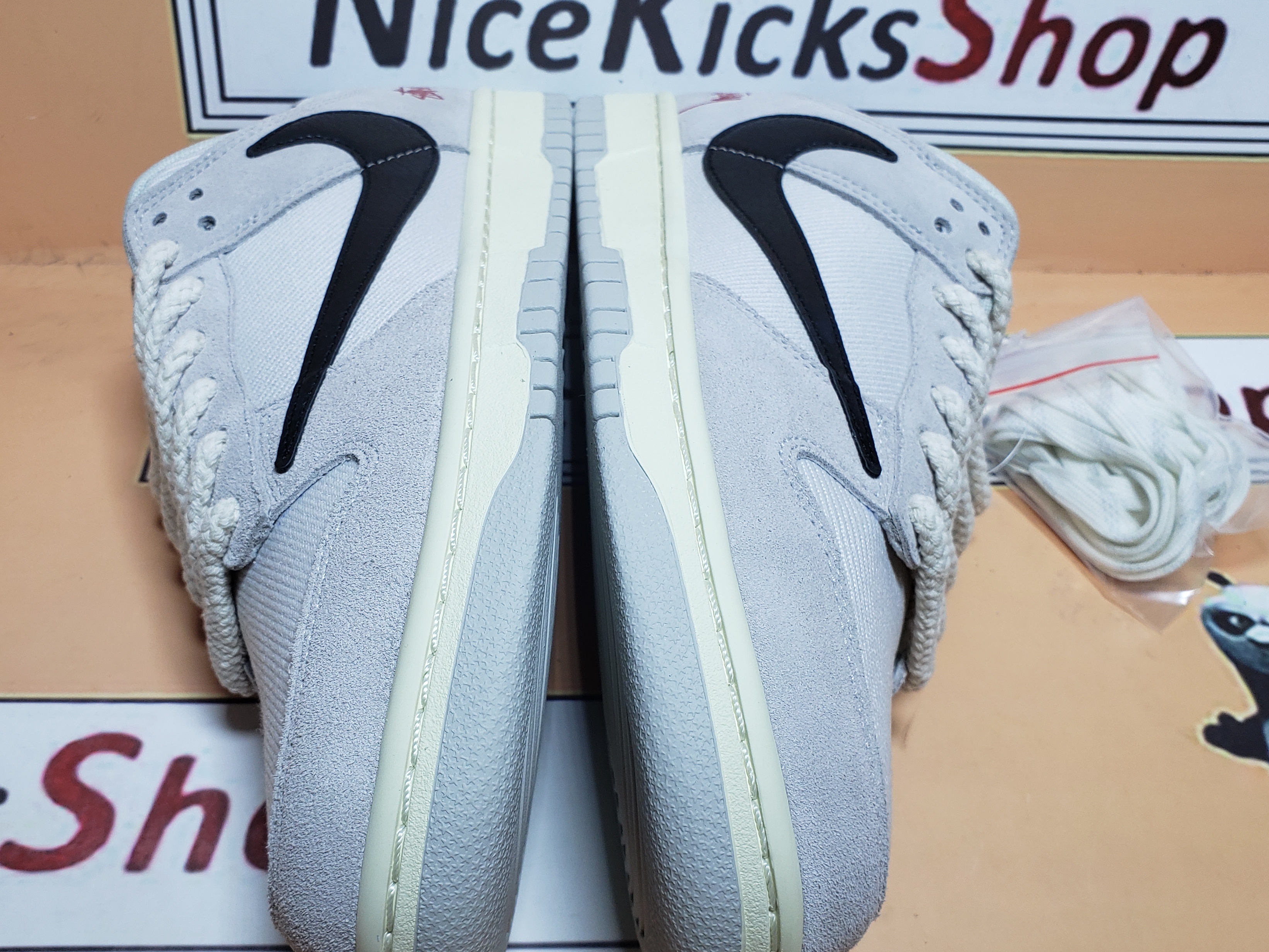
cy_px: 537
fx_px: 1173
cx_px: 551
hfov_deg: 56.6
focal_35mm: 32
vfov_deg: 44.1
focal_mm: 4.3
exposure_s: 1/322
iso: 50
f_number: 2.4
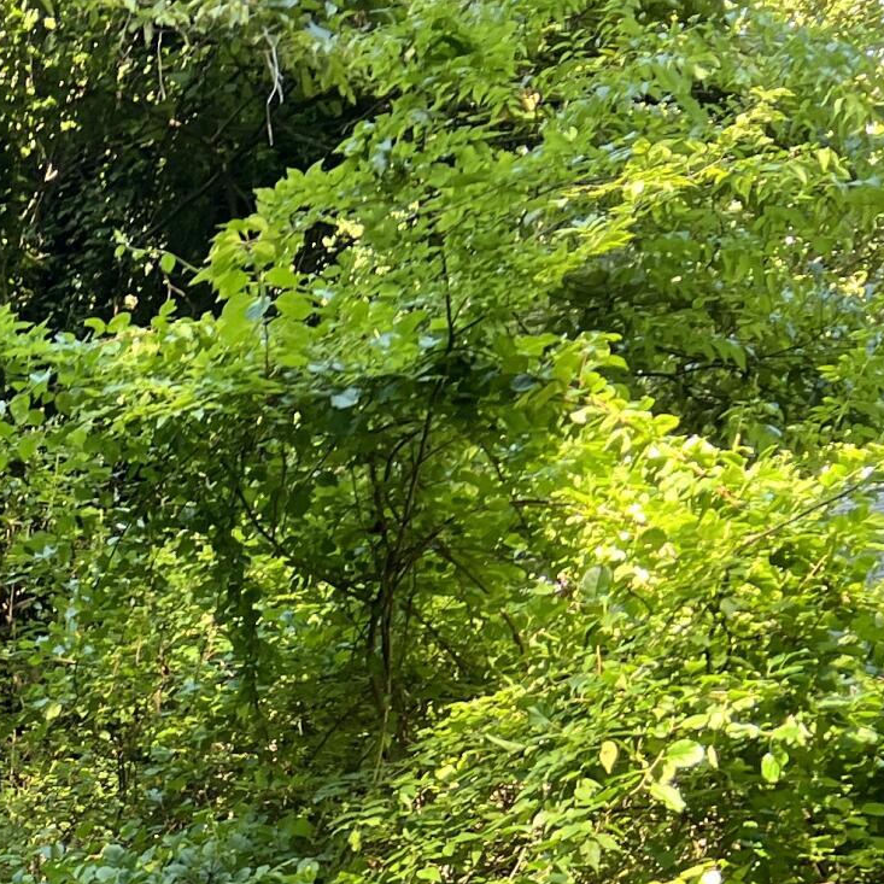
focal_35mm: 94
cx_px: -866
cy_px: 1220
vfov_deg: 17.1
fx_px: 2716
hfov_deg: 15.1
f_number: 1.5
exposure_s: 1/121
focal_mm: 5.7
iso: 50
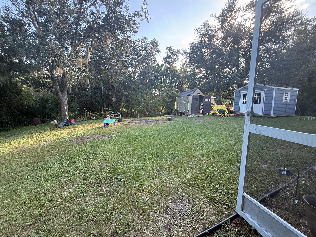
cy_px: 118
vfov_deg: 85.7
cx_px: 158
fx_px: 128
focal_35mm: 14
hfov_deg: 102.1
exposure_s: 1/102
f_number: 2.2
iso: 64
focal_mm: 2.22
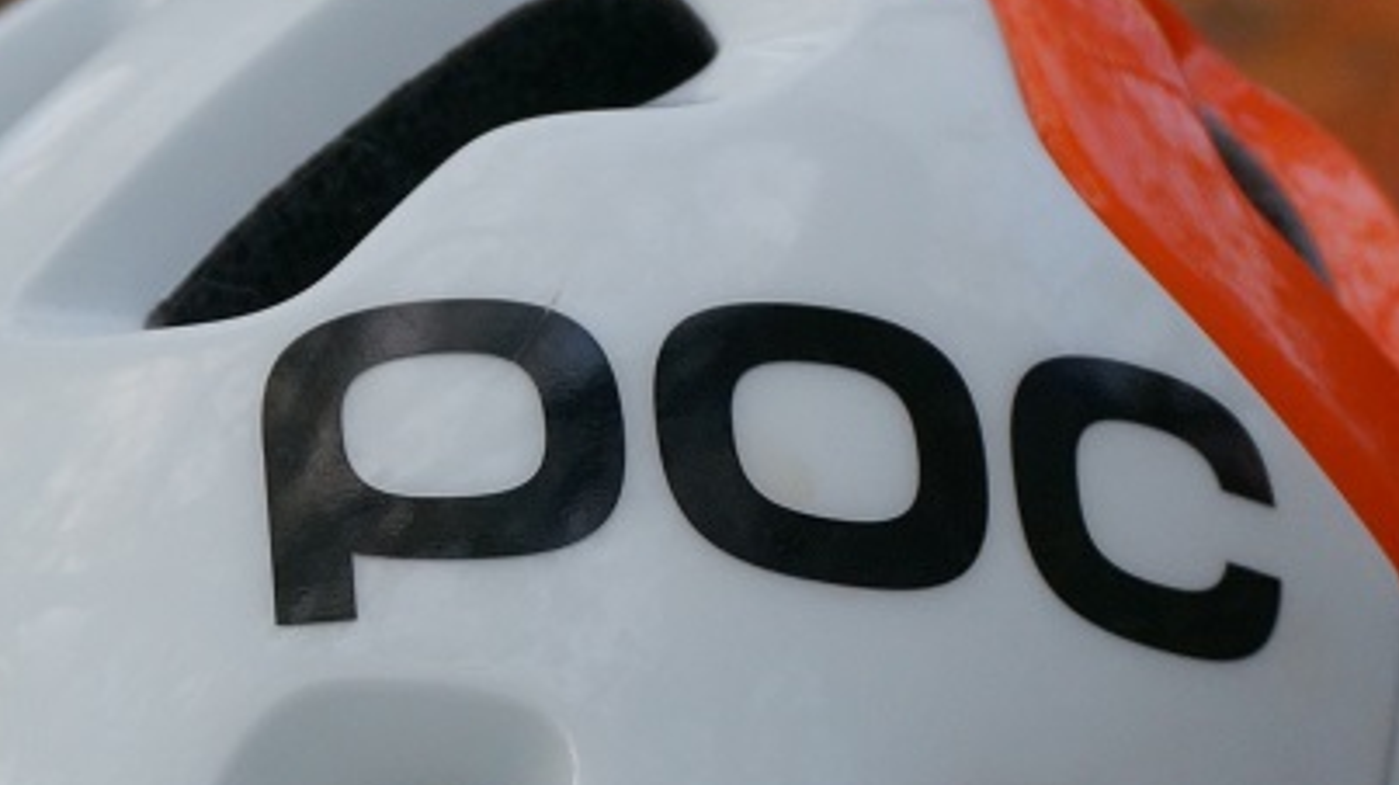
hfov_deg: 16.2
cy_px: 1054
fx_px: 4856
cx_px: 163
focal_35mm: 131
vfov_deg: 9.1
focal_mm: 28
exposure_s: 1/160
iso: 400
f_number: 4.5
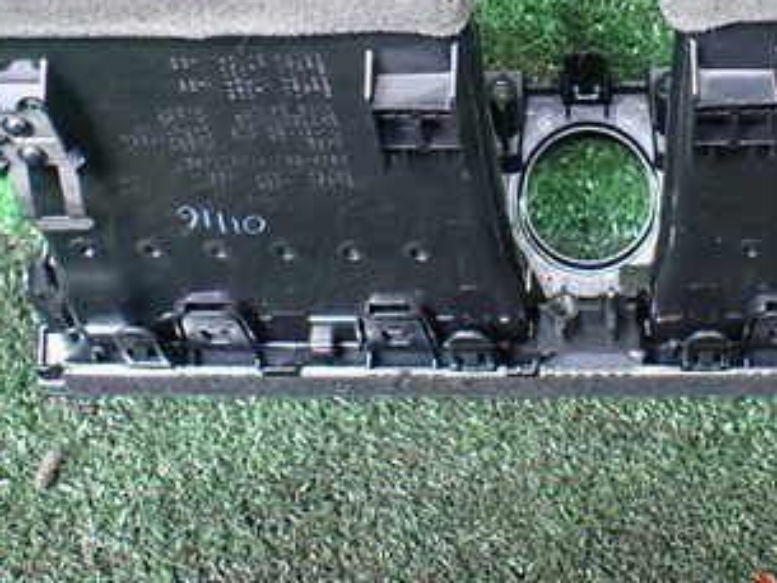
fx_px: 1325
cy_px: 56
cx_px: 568
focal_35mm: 59
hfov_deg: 32.2
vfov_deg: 24.1
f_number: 2.3
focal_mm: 5.4
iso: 800
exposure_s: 1/100
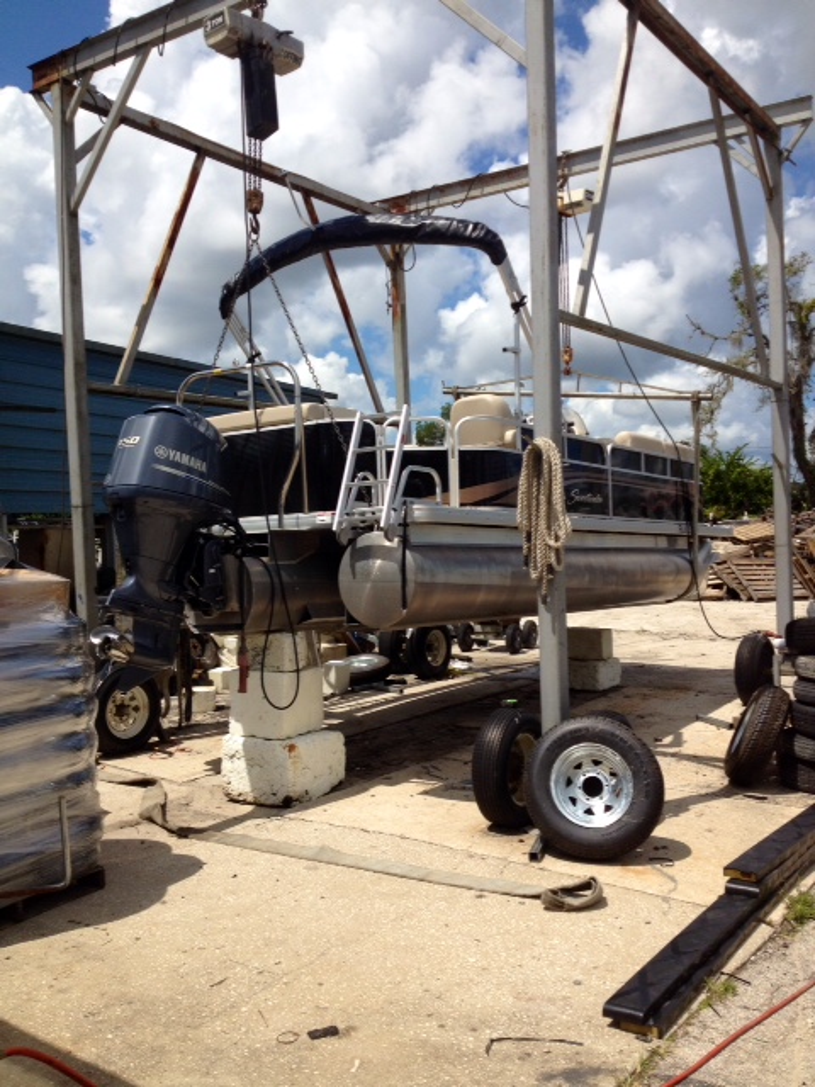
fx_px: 1099
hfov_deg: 40.7
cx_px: 408
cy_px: 544
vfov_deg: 52.6
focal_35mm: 35
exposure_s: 1/2762
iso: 50
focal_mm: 4.28
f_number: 2.4
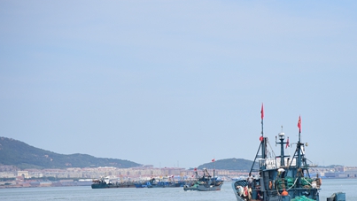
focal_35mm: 187
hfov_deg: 11.5
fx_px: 1771
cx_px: 238
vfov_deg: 6.5
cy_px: 153
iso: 400
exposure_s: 1/4000
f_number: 4
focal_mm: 120
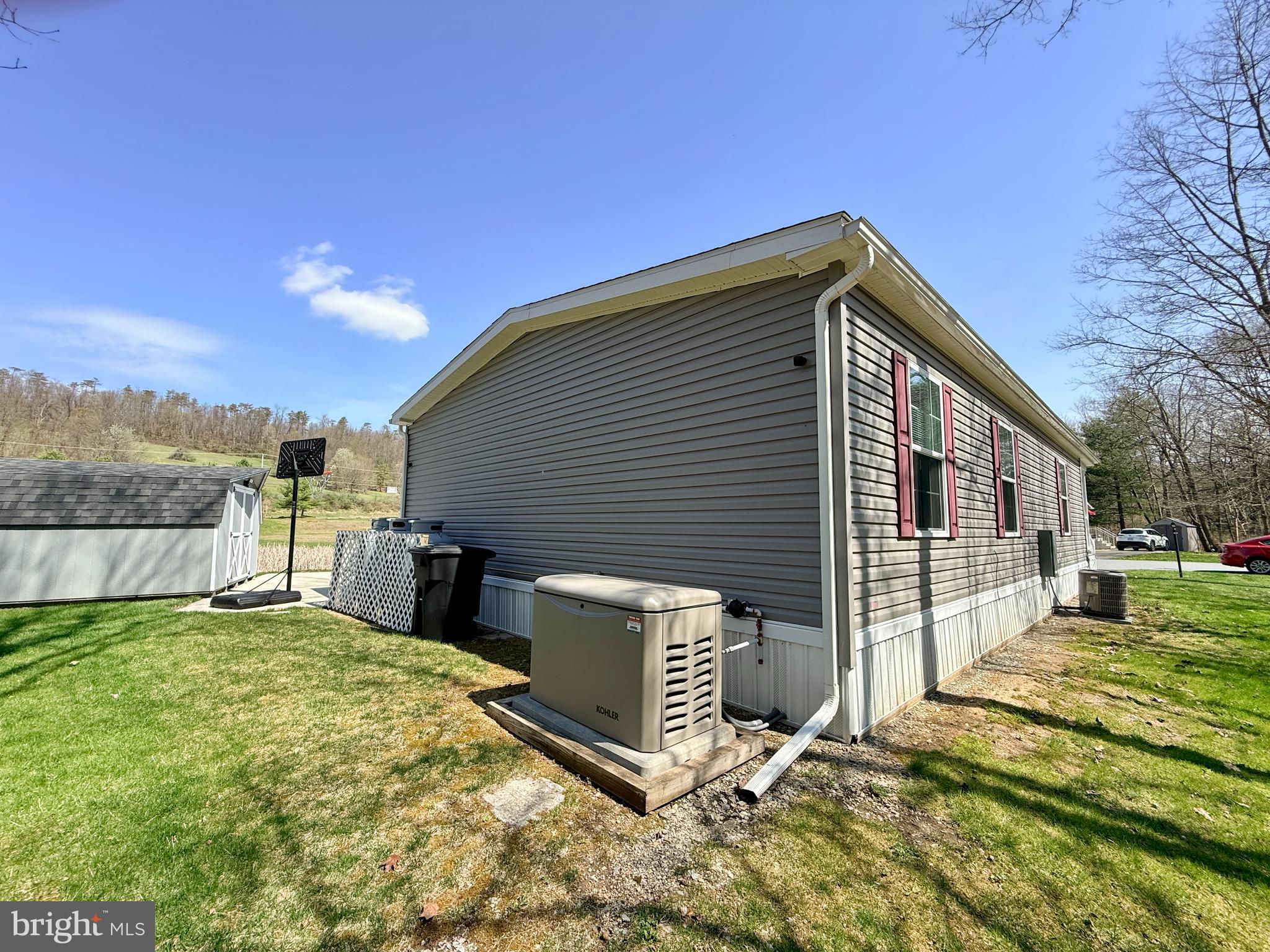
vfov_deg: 85.7
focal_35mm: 14
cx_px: 635
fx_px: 514
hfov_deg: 102.1
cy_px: 476
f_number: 2.2
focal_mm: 2.22
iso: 50
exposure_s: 1/820
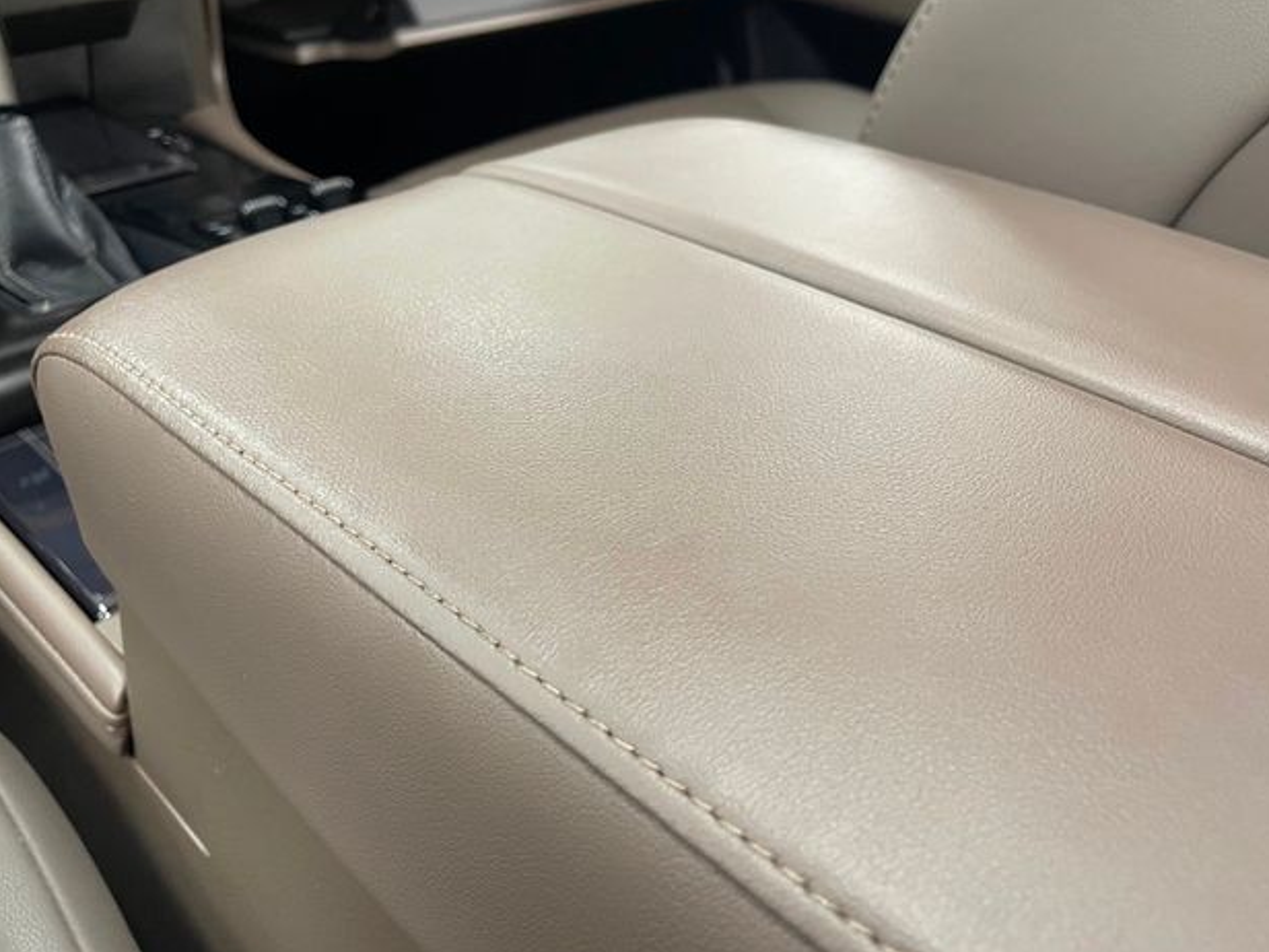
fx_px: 990
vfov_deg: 51.4
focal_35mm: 27
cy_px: 476
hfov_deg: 65.3
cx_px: 655
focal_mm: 4.2
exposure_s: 1/60
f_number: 1.6
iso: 160
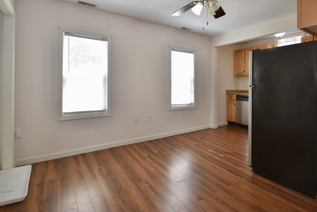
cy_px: 106
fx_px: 132
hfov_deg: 100.4
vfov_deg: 77.3
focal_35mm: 15
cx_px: 158
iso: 280
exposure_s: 1/60
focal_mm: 10
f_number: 4
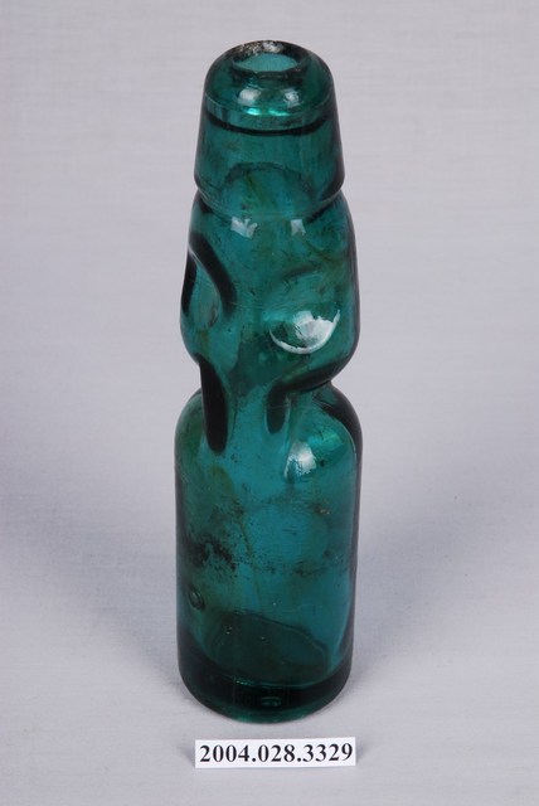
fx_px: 2353
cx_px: 270
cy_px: 403
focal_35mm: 105
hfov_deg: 13.1
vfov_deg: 19.4
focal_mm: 70
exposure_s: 1/125
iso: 100
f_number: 18
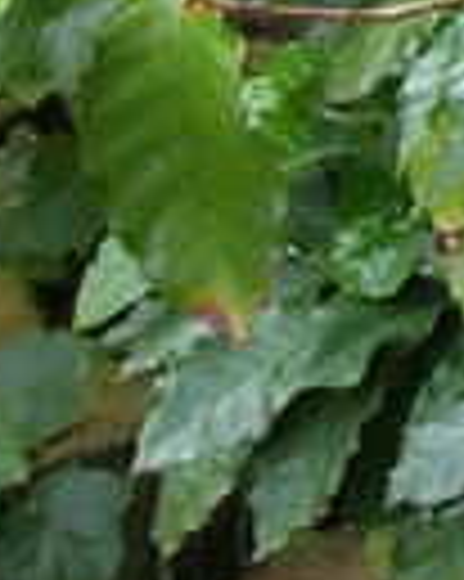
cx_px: 869
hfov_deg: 8.4
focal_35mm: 177
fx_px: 3042
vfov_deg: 9.9
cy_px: -710
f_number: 2.9
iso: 100
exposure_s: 1/24.5
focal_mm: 10
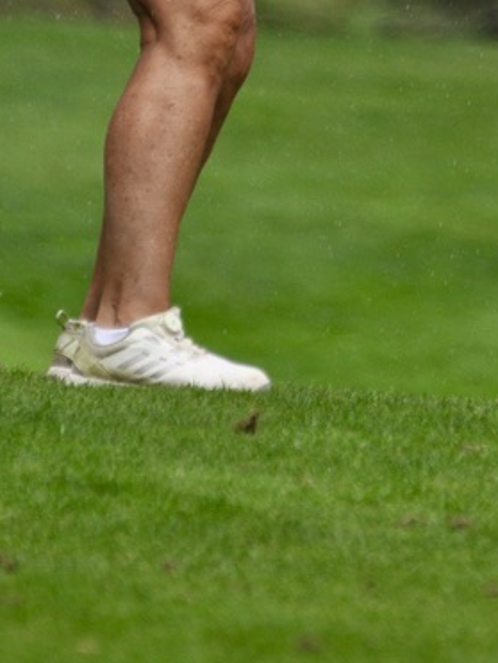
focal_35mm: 1138
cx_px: 380
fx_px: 21829
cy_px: -208
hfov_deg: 1.3
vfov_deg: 1.7
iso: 400
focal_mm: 270
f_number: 5.6
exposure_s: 1/1000
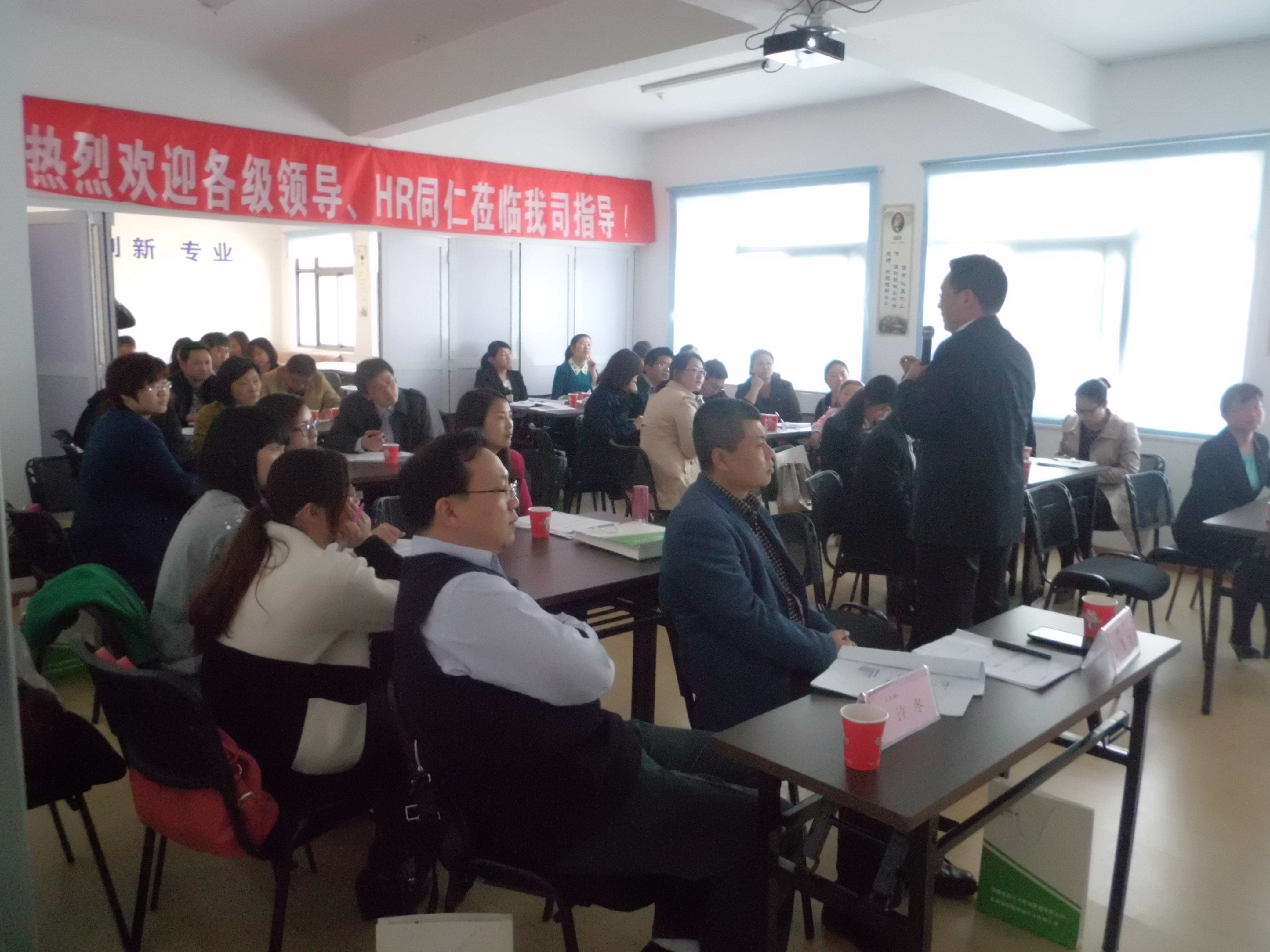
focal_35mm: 27
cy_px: 494
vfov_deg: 51.3
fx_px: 991
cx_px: 654
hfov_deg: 65.3
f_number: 3.2
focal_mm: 4.6
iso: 800
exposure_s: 1/80
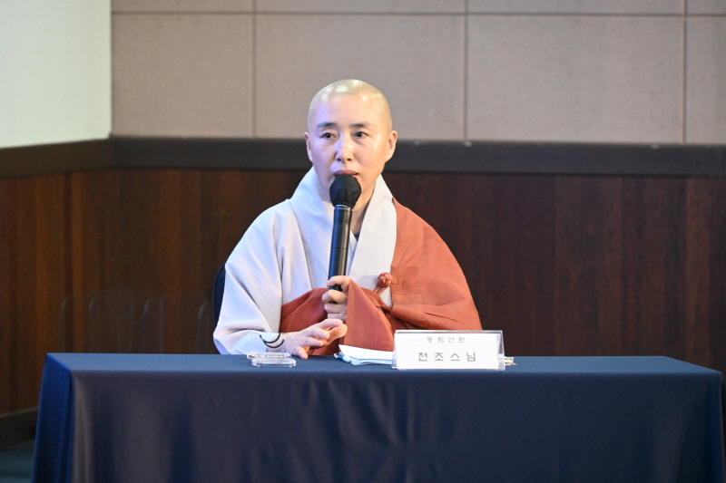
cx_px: 363
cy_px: 242
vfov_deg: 6.9
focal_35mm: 200
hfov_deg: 10.3
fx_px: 4032
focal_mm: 200
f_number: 6.3
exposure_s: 1/80
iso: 9000
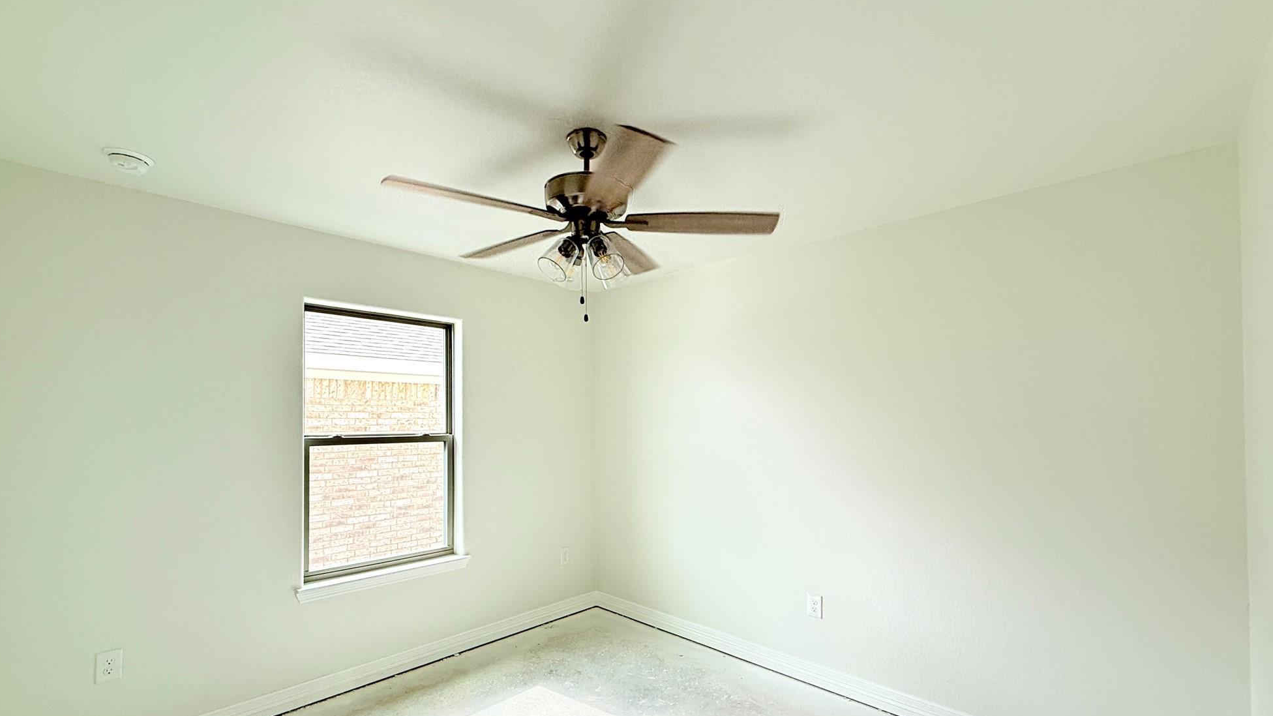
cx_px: 627
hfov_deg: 99.4
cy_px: 413
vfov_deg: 66.7
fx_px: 540
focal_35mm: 16
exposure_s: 1/99
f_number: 2.2
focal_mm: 2.22
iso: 125
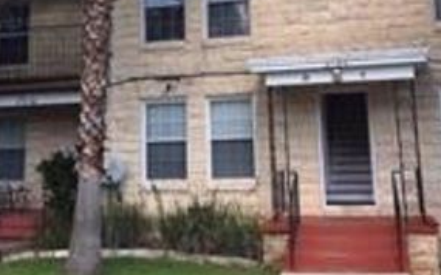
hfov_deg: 37.5
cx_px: 210
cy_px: 35
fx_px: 649
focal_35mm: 54
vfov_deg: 23.4
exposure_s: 1/646
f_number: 2.2
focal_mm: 4.15
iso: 25
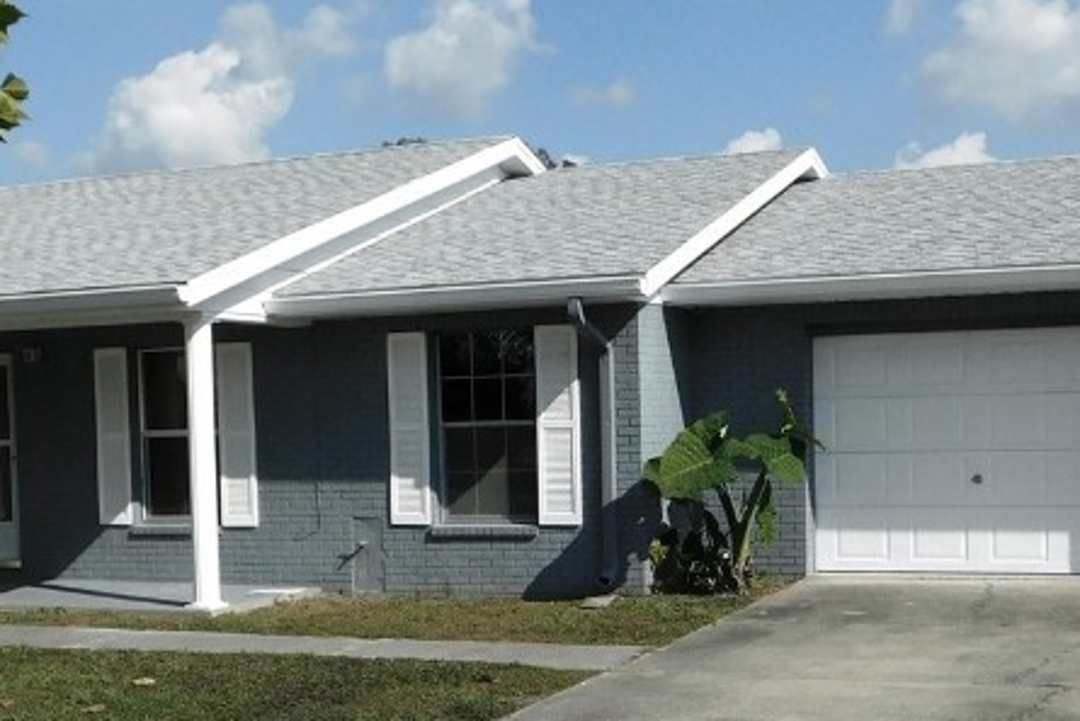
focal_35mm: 55
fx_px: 1650
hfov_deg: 36.2
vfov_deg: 24.4
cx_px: 582
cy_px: 517
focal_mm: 4
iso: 125
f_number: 6
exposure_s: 1/800
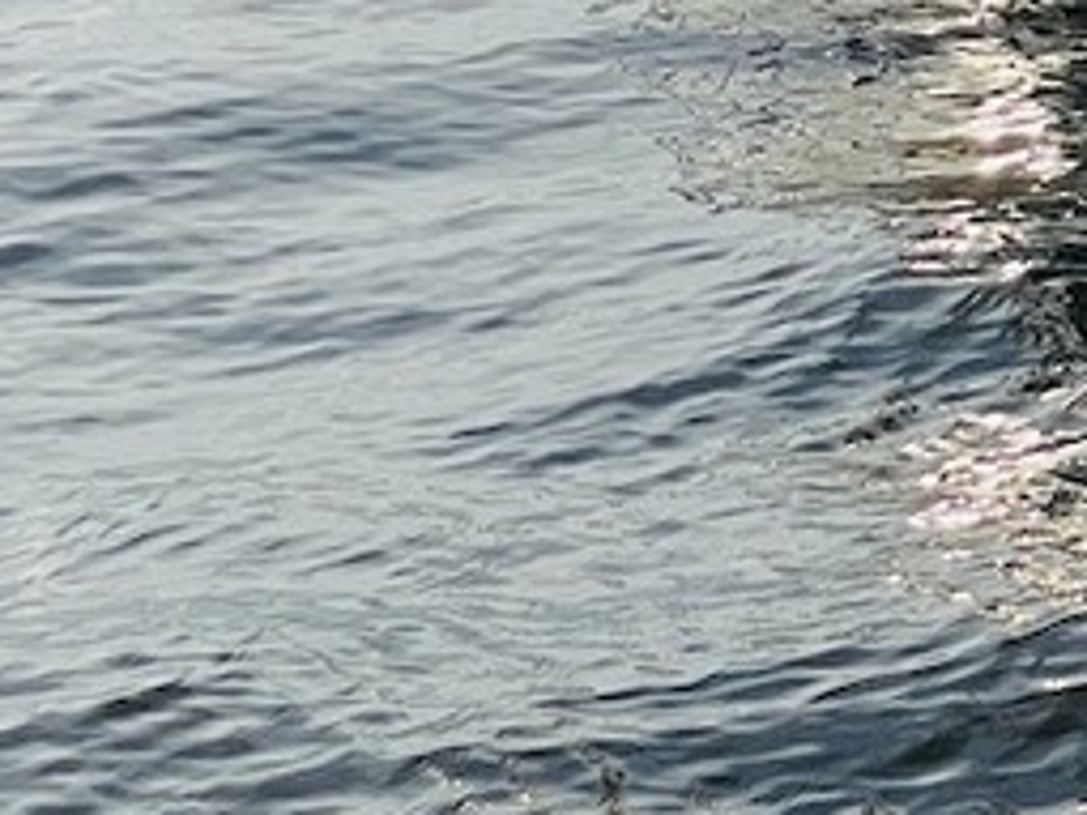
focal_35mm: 245
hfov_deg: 7.7
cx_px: 2208
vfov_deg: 5.9
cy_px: -849
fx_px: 7690
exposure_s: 1/1653
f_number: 2
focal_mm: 6
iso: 25
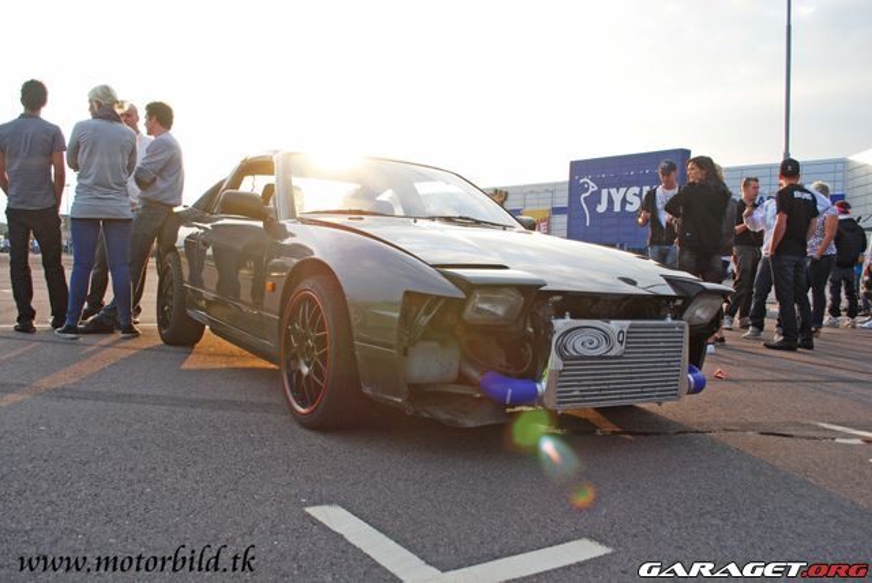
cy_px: 292
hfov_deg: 61.9
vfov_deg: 43.7
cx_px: 436
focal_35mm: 30
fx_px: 727
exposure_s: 1/125
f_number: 5.6
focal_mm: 20
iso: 100
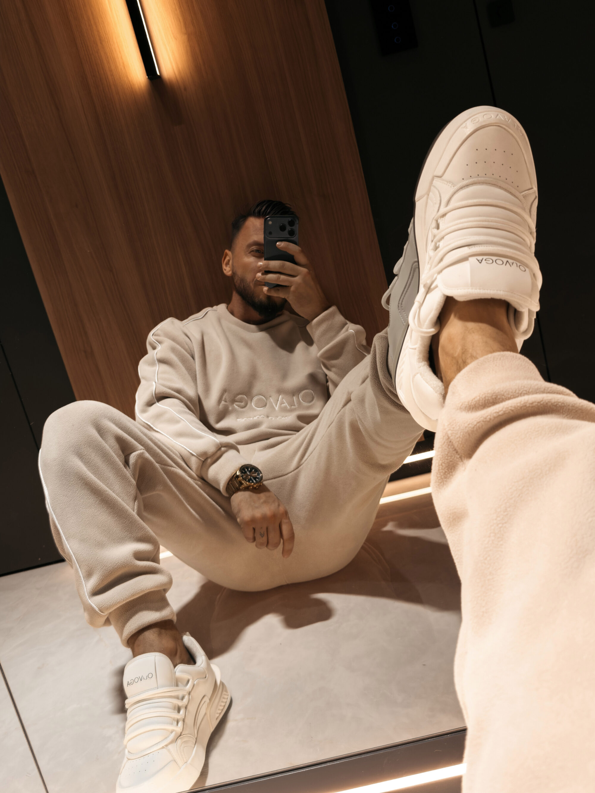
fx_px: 802
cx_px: 298
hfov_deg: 40.7
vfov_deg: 52.6
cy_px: 396
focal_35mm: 35
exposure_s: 1/50
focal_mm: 6.76
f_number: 1.8
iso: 64
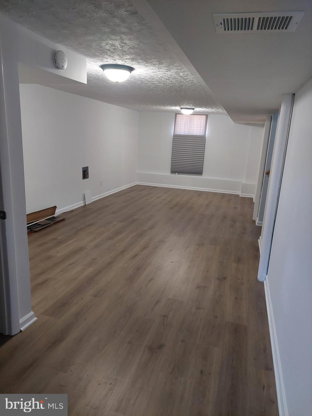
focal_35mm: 24
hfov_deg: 56.8
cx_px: 156
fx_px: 288
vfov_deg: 71.6
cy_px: 208
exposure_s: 1/60
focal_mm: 5.23
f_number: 1.8
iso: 400
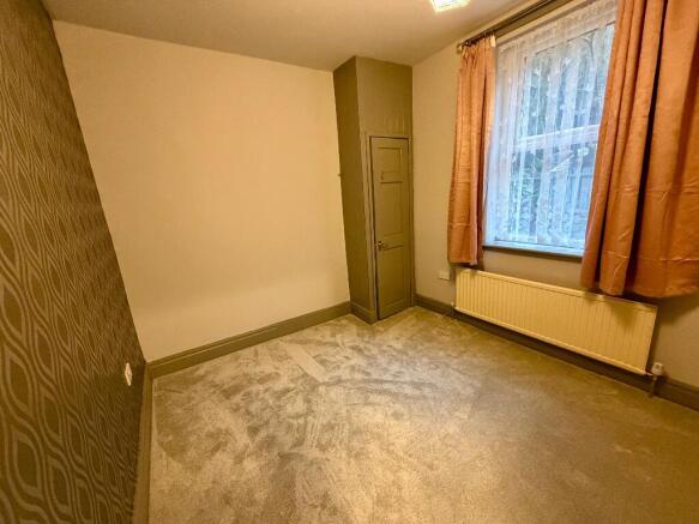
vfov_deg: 85.7
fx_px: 283
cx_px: 350
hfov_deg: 102.1
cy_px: 262
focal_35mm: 14
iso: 640
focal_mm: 2.22
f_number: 2.2
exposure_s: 1/50
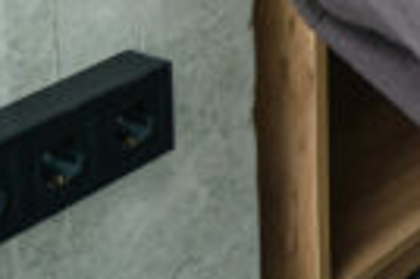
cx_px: 837
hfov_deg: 14.2
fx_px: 1410
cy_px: -301
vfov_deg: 10.3
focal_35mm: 121
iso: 400
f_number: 2.8
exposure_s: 1/125
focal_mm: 18.2
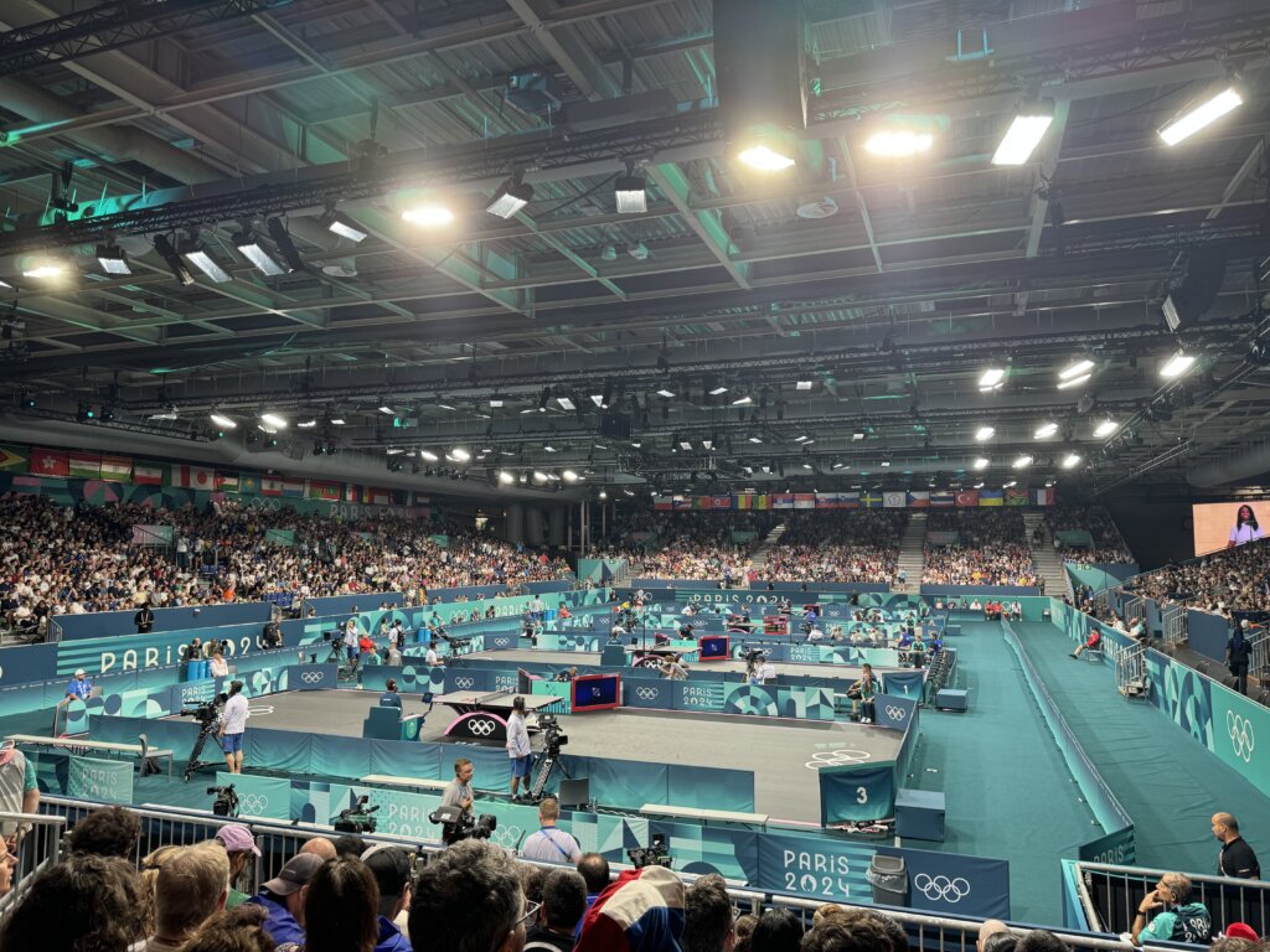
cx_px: 635
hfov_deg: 71.6
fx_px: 881
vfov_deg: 56.8
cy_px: 476
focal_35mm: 24
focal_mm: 6.76
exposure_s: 1/100
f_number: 1.78
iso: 80
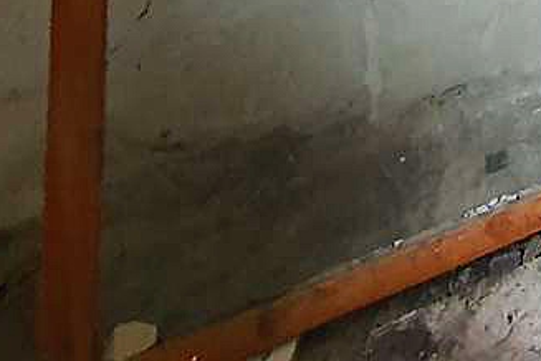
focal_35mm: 62
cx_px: 1011
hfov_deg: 20.6
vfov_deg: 14.0
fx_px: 932
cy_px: -534
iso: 320
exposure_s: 1/50
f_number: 2.2
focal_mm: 1.8
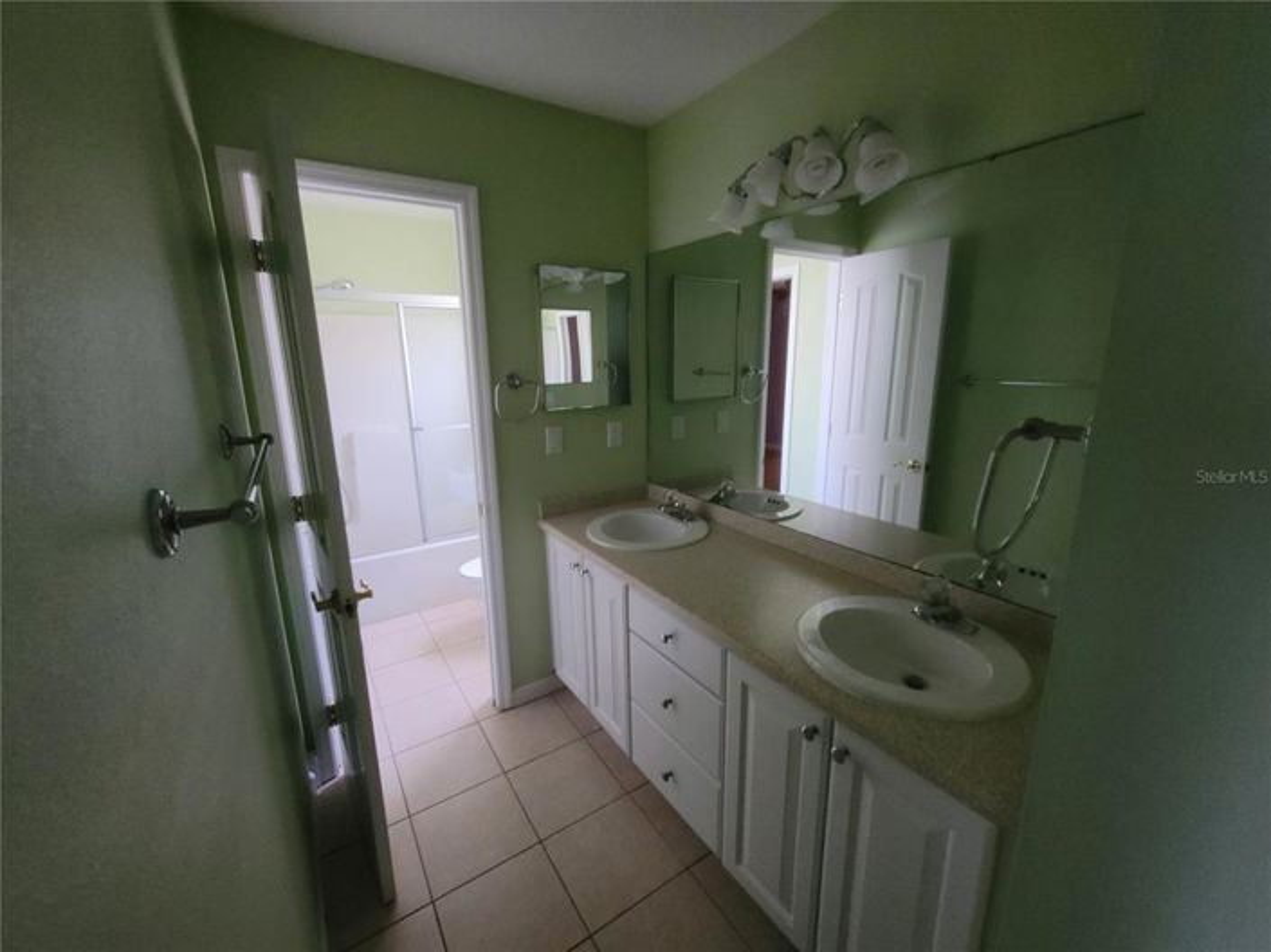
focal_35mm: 13
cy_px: 476
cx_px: 636
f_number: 2.2
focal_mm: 2.2
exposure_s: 1/24
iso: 640
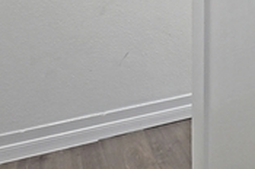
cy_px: -42
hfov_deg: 26.4
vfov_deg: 19.2
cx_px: 322
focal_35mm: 66
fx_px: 467
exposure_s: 1/20
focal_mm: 12
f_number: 3.5
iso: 72
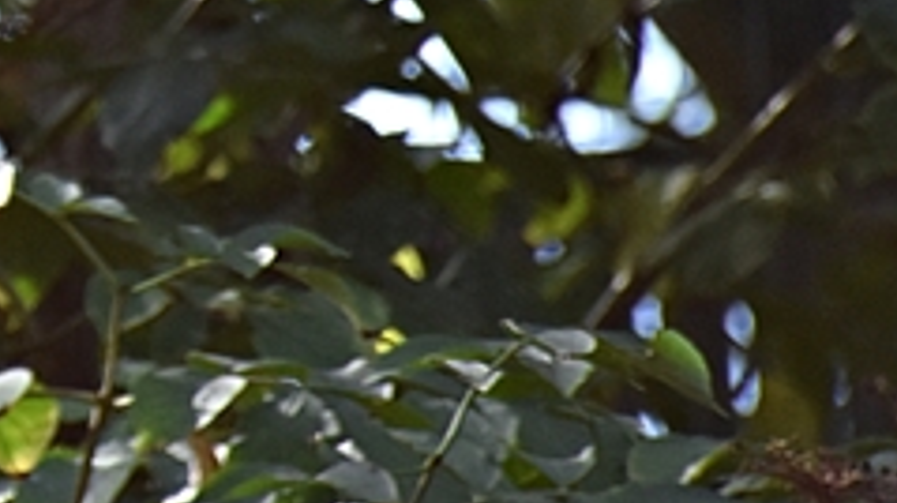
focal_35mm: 944
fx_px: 22435
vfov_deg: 1.3
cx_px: -758
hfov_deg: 2.3
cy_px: -392
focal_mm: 140
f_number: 5.6
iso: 800
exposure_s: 1/1000
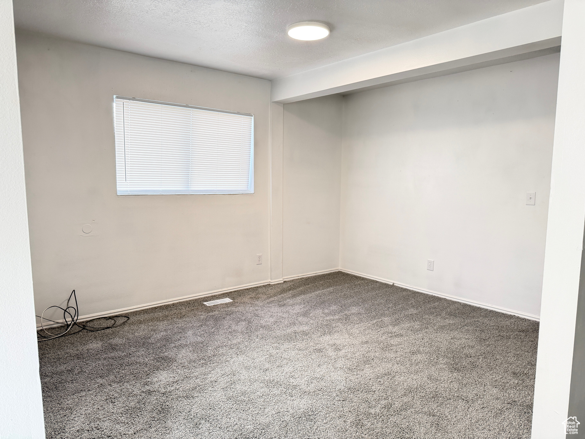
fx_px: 406
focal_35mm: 24
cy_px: 220
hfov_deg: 71.6
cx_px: 292
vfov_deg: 56.8
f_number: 1.78
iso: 200
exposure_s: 1/60
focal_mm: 6.76
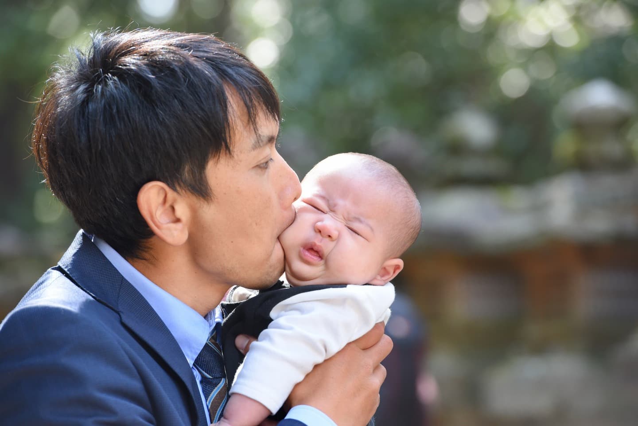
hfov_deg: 10.3
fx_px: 3545
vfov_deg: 6.9
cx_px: 319
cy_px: 213
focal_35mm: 200
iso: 1250
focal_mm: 200
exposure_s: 1/320
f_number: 5.6
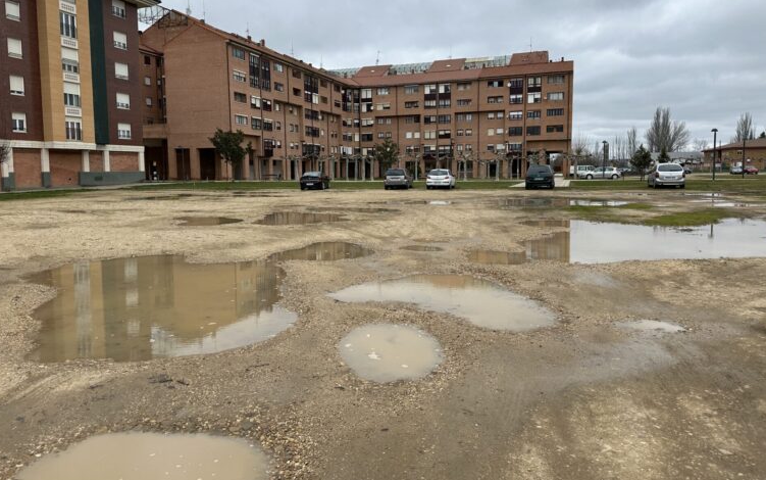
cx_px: 384
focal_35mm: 26
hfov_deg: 70.4
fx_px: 543
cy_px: 209
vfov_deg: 47.5
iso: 80
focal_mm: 6.86
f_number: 1.78
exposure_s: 1/1692
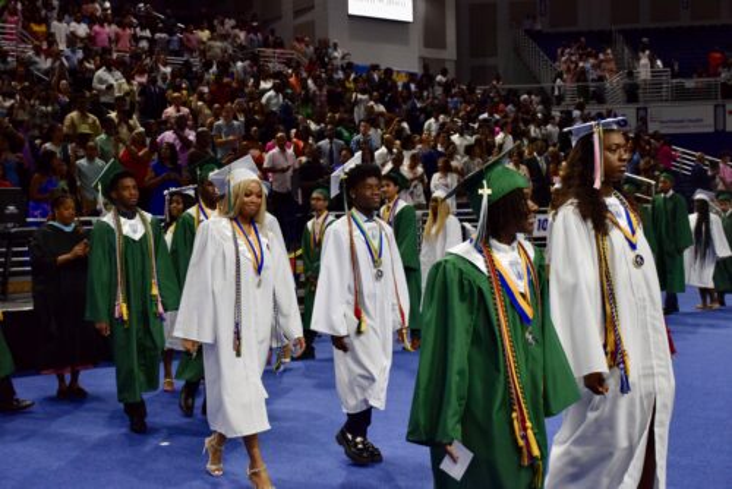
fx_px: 977
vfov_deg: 28.1
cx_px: 366
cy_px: 244
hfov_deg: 41.1
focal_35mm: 48
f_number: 4
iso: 2800
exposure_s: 1/500
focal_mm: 32
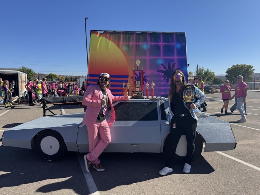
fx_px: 180
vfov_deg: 56.8
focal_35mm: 24
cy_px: 98
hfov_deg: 71.6
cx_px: 130
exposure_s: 1/2959
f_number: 1.78
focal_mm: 6.76
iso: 80
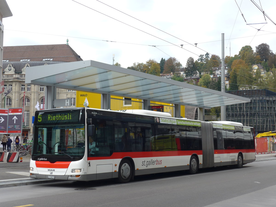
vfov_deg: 28.0
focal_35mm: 52
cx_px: 138
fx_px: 415
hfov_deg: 36.8
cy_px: 104
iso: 80
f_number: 3.3
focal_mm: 10.7
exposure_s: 1/400
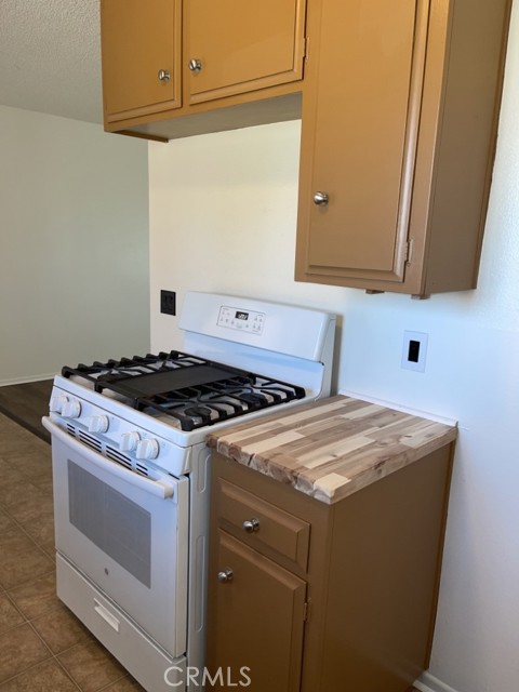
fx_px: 520
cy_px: 346
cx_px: 260
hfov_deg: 53.1
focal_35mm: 26
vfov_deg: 67.3
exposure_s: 1/38
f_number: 1.6
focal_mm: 5.1
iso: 32
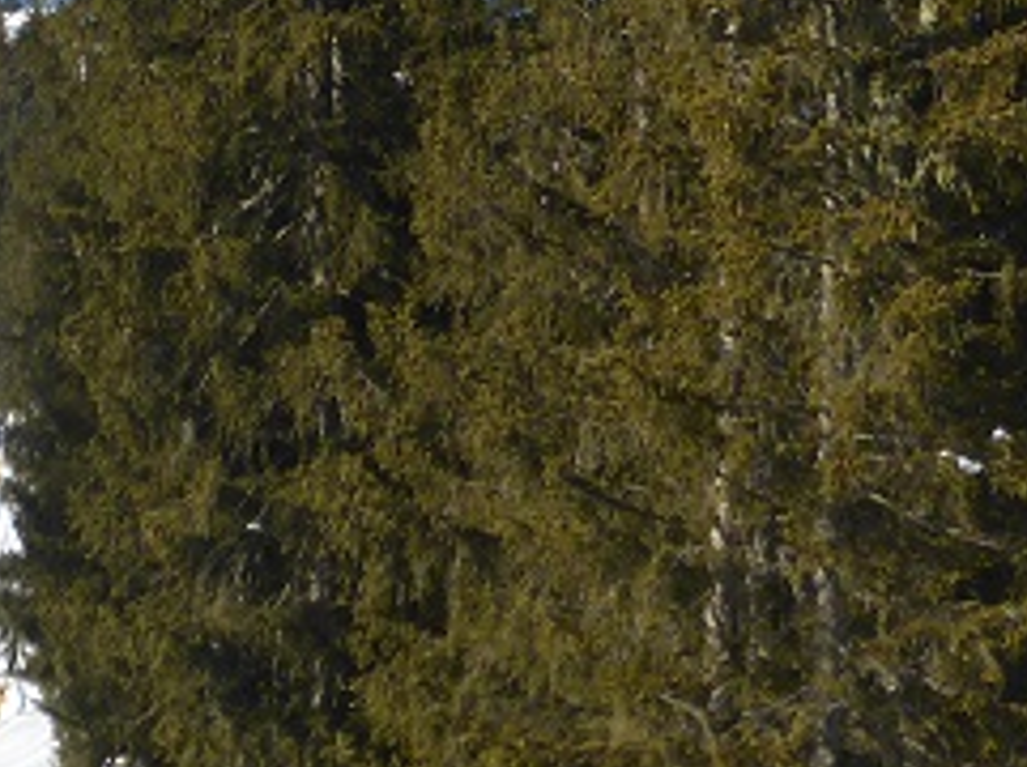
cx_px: 26
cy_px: 1219
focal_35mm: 149
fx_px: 4414
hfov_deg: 13.1
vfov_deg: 9.6
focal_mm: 6.1
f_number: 3.7
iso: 100
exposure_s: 1/800
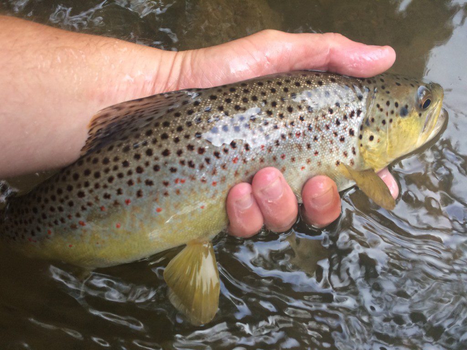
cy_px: 175
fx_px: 391
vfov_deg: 48.2
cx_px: 234
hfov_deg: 61.7
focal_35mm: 29
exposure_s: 1/40
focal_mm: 4.15
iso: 32
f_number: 2.2
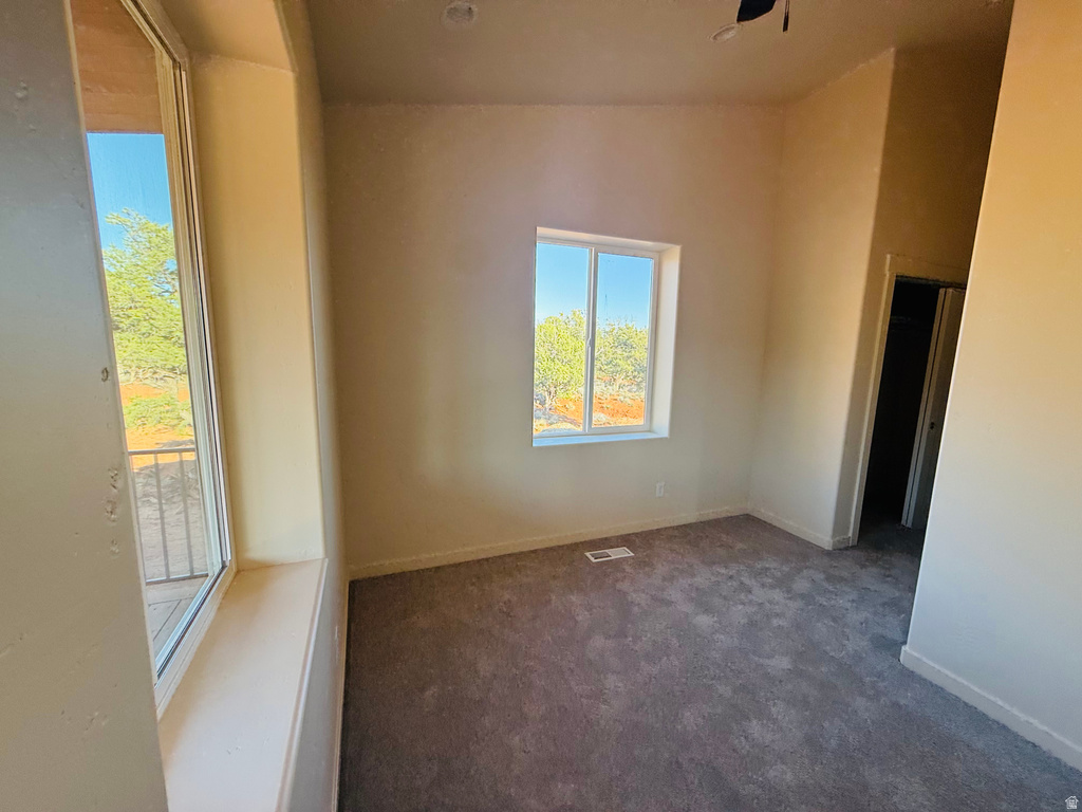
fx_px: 438
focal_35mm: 14
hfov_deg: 102.1
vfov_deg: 85.7
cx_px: 541
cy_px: 406
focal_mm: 2.22
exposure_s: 1/99
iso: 80
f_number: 2.2
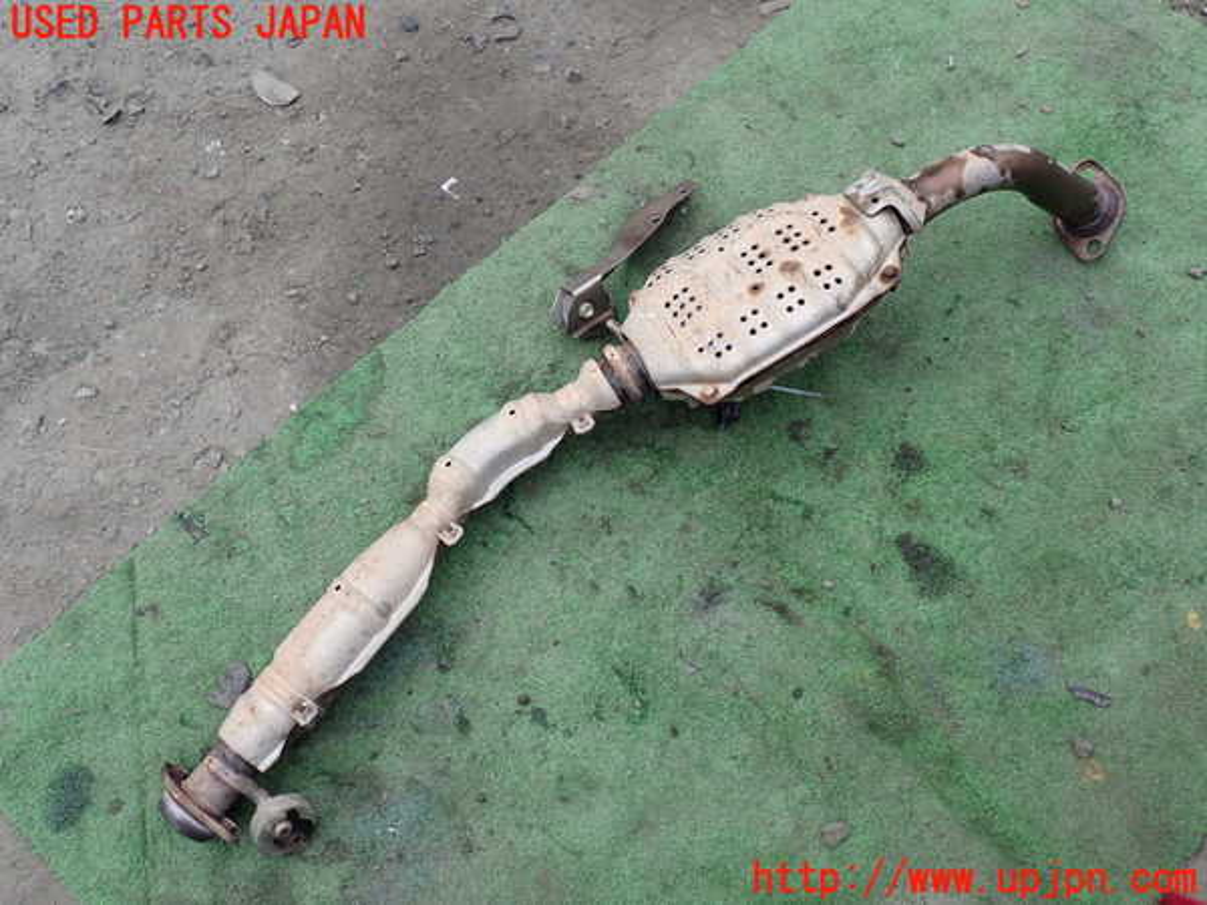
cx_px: 604
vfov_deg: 46.8
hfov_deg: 60.0
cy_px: 452
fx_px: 1046
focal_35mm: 30
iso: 100
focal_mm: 5.4
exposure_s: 1/500
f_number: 3.2
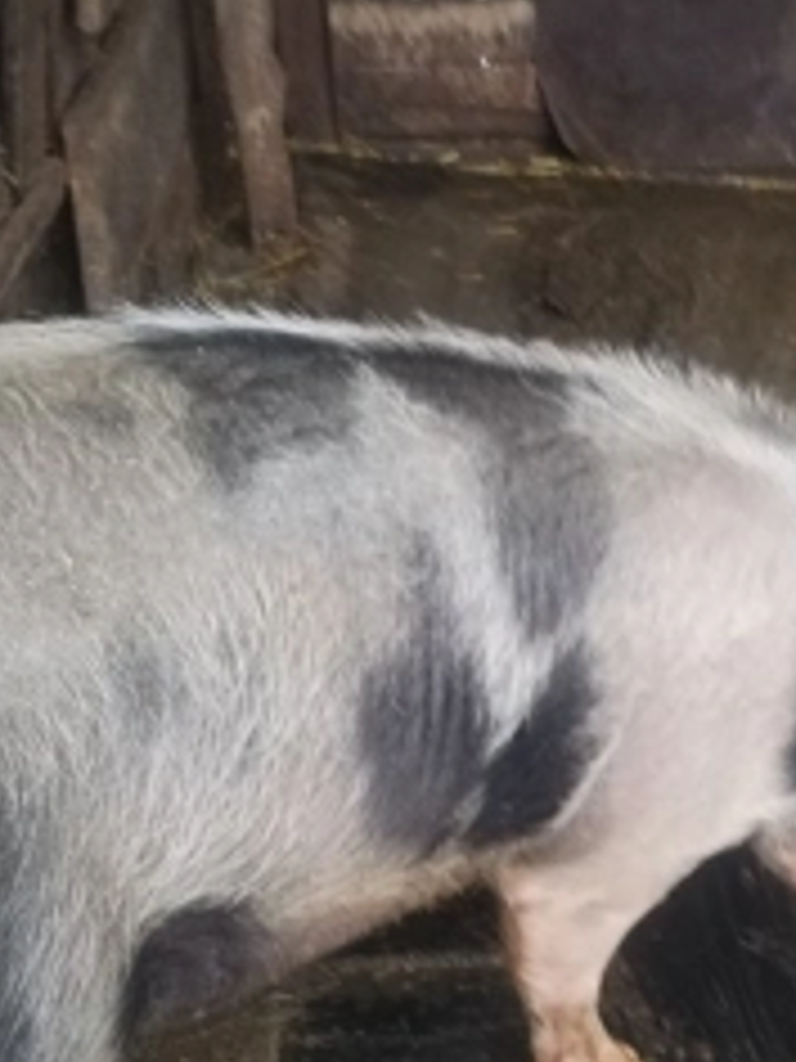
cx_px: 670
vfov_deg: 41.1
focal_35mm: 44
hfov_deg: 31.7
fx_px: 1349
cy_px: 855
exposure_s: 1/33.3
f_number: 1.8
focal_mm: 4.75
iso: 678
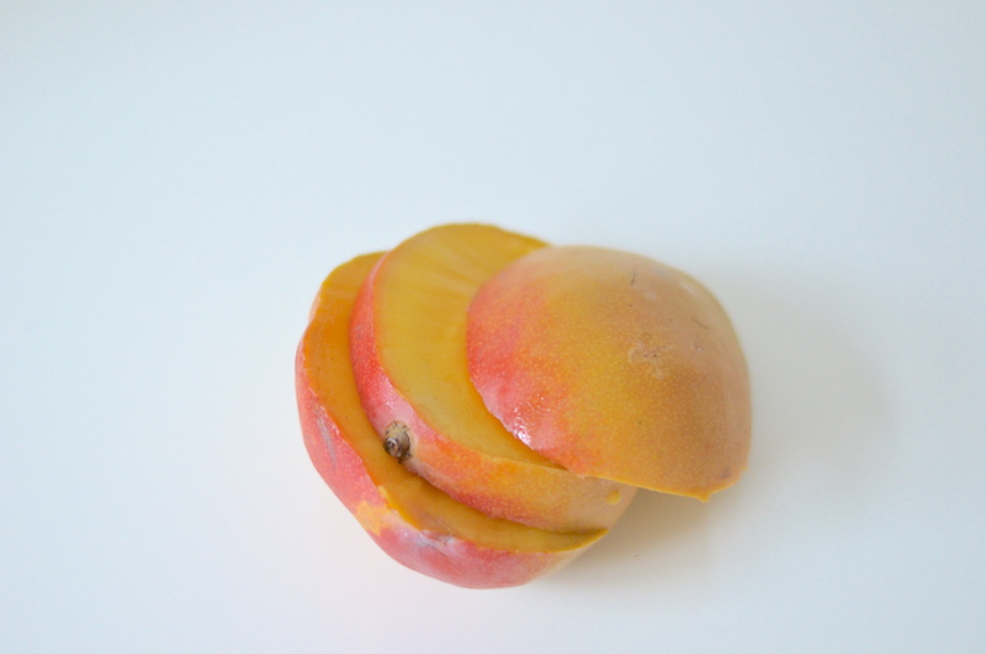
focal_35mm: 75
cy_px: 327
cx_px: 493
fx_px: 2050
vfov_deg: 18.1
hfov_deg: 27.0
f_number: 1.8
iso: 1250
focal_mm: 50
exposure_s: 1/400
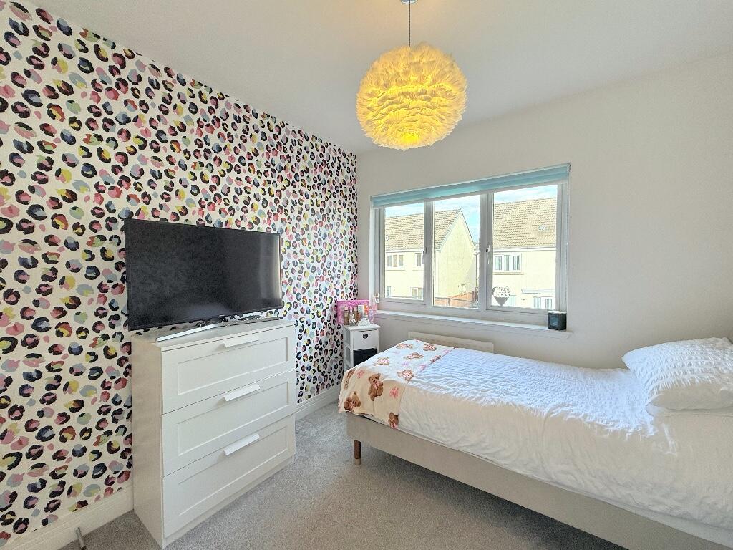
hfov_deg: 102.1
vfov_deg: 85.7
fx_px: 296
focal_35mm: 14
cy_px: 275
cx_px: 366
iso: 64
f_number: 2.2
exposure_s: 1/190
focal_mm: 2.22
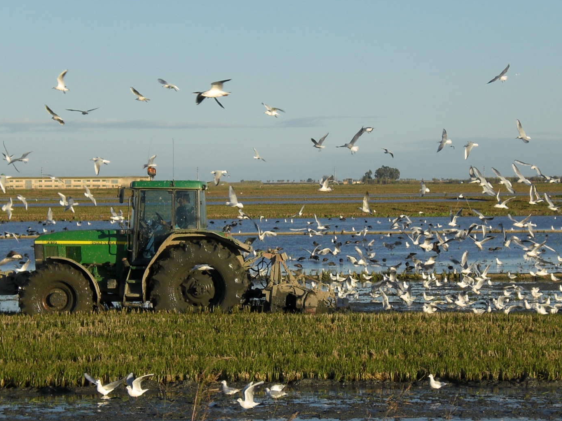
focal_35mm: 129
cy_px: 212
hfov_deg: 15.3
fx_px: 2095
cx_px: 322
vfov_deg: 11.5
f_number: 5
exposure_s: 1/250
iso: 50
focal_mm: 14.49
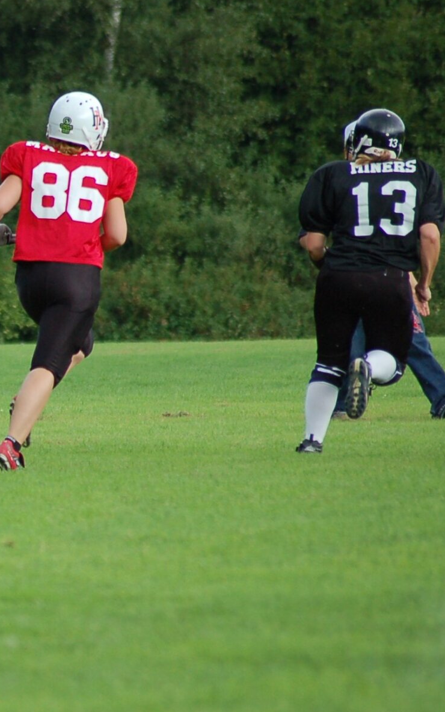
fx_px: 10730
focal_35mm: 553
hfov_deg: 2.4
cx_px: -199
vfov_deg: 3.8
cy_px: 373
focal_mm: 195
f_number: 5
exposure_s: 1/500
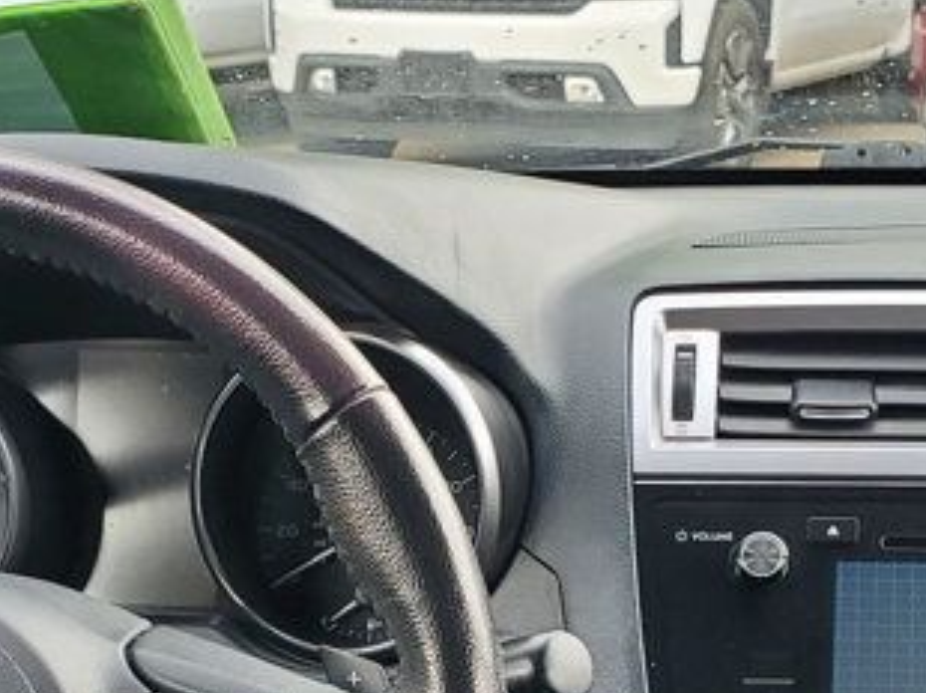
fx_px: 2299
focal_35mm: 86
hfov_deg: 22.8
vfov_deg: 16.4
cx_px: 472
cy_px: 830
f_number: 2.4
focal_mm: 4.3
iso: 100
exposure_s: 1/87
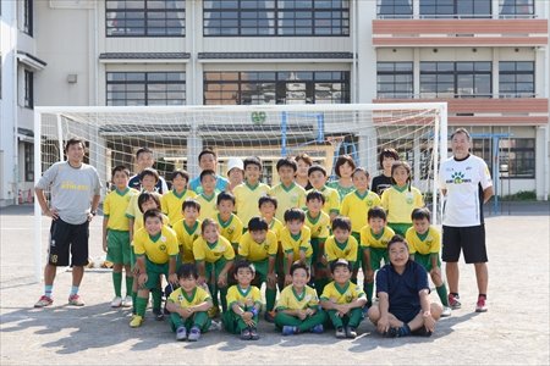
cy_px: 183
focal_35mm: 66
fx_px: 1008
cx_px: 275
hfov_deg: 30.5
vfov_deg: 20.6
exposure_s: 1/500
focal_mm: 66
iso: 400
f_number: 8
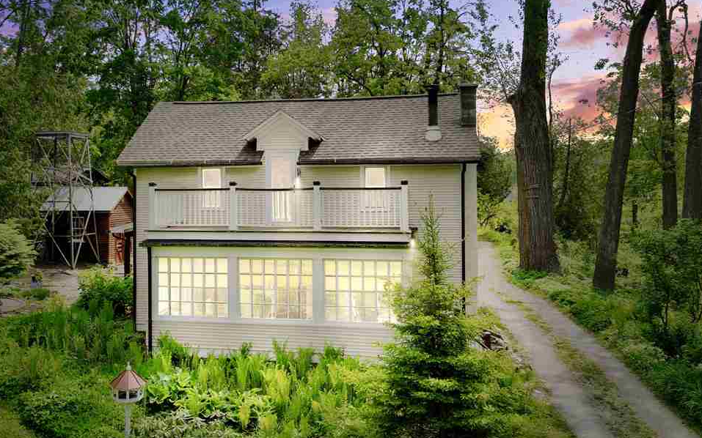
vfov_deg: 37.2
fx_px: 650
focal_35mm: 34
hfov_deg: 56.2
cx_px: 277
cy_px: 183
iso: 100
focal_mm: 12.29
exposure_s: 1/400
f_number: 4.5
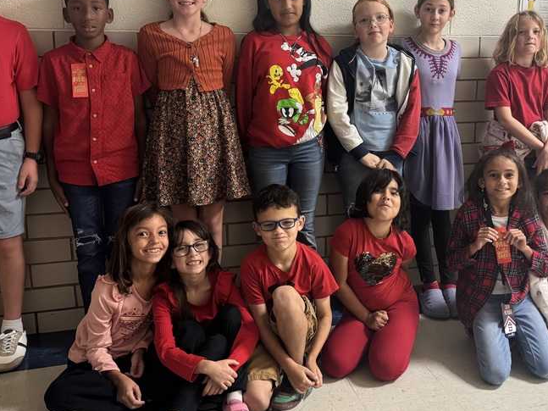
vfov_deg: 37.6
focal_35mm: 38
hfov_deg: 48.4
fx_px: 601
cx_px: 349
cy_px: 164
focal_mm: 6.76
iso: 500
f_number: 1.78
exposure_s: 1/60
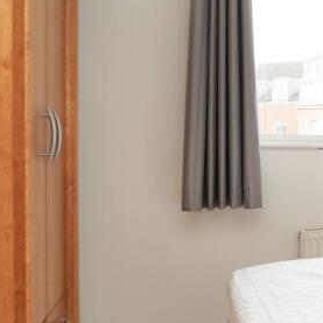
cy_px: 145
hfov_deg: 26.1
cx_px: 503
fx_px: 464
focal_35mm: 44
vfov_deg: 38.3
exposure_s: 1/160
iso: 400
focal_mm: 14
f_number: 4
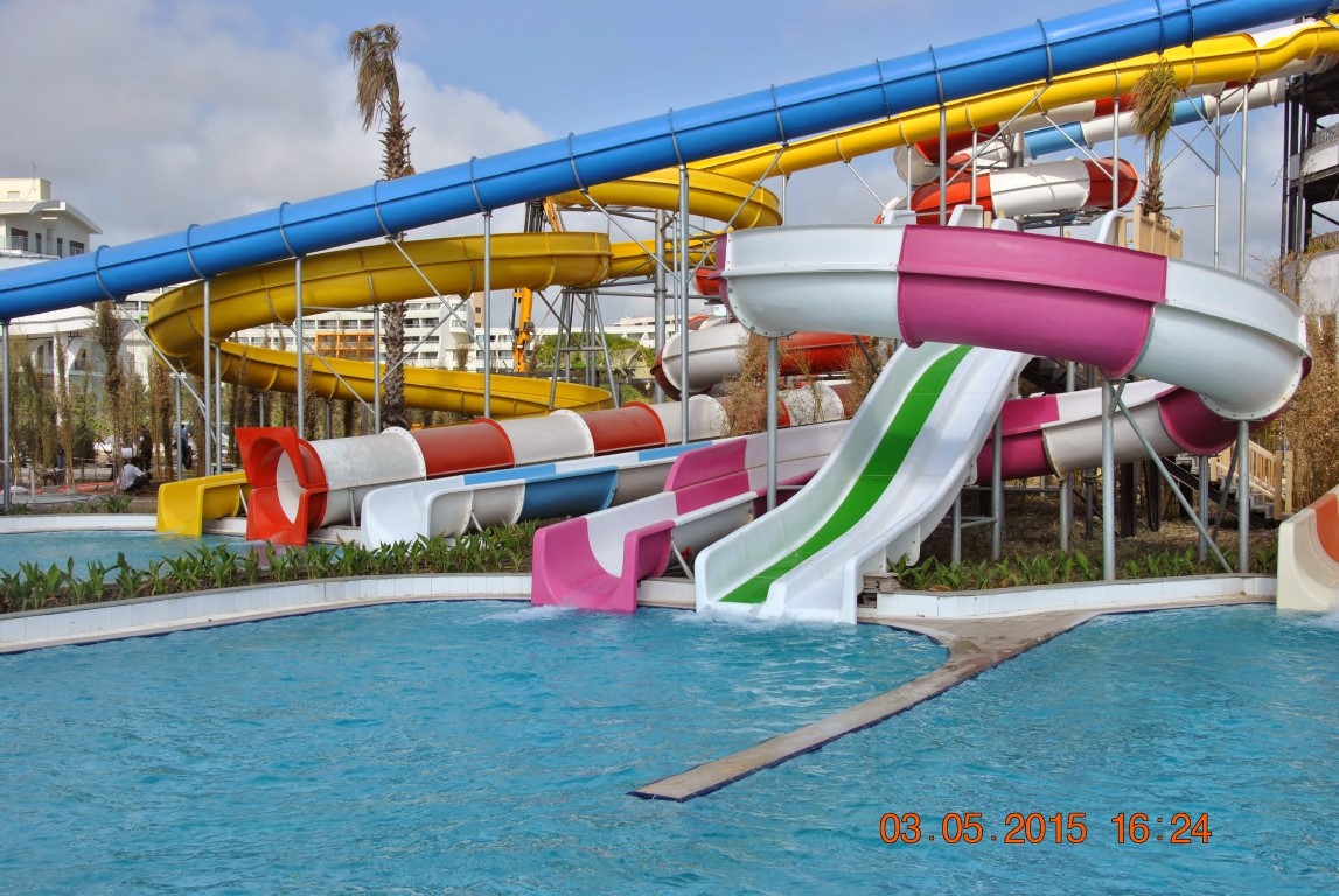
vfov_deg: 34.3
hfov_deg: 49.5
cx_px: 670
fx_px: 1452
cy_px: 448
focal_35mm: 39
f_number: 9
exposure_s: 1/320
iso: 100
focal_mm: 26
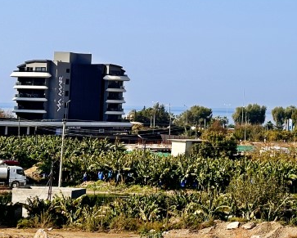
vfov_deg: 11.6
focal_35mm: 132
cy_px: -11
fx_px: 1161
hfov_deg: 14.3
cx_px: 317
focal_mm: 6.86
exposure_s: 1/5556
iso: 64
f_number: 1.78
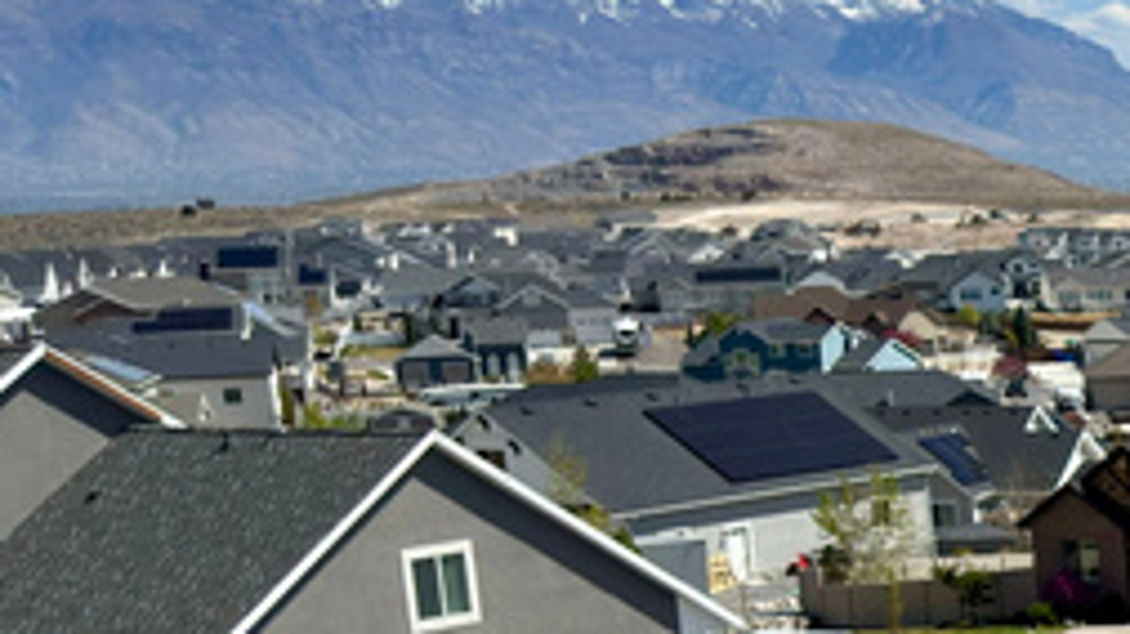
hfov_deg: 16.3
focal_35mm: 106
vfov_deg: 11.2
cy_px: 741
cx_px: 2157
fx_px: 3174
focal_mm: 6.76
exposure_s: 1/9434
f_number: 1.78
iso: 100
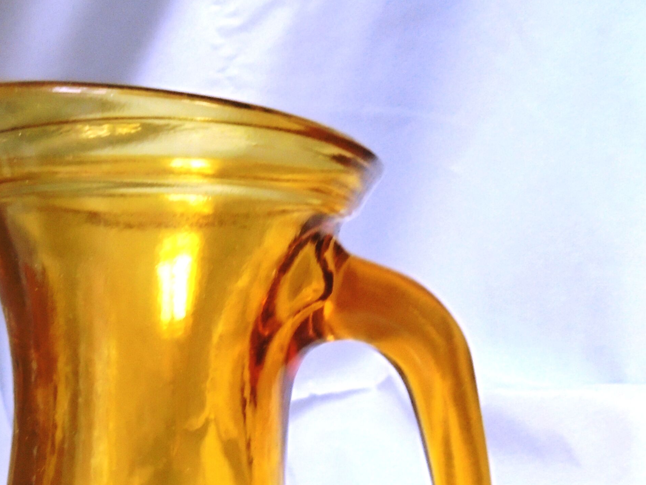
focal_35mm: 50
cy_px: 464
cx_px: 101
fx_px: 933
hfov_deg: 36.5
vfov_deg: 27.7
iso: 320
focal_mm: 4.6
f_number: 3.5
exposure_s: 1/30
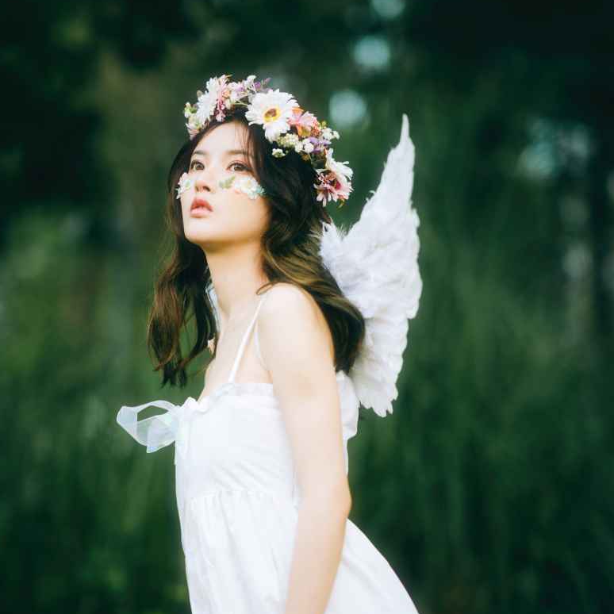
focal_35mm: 112
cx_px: 298
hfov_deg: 15.6
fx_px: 2248
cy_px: 364
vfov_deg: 15.5
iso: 125
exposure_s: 1/125
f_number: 1.4
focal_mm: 85
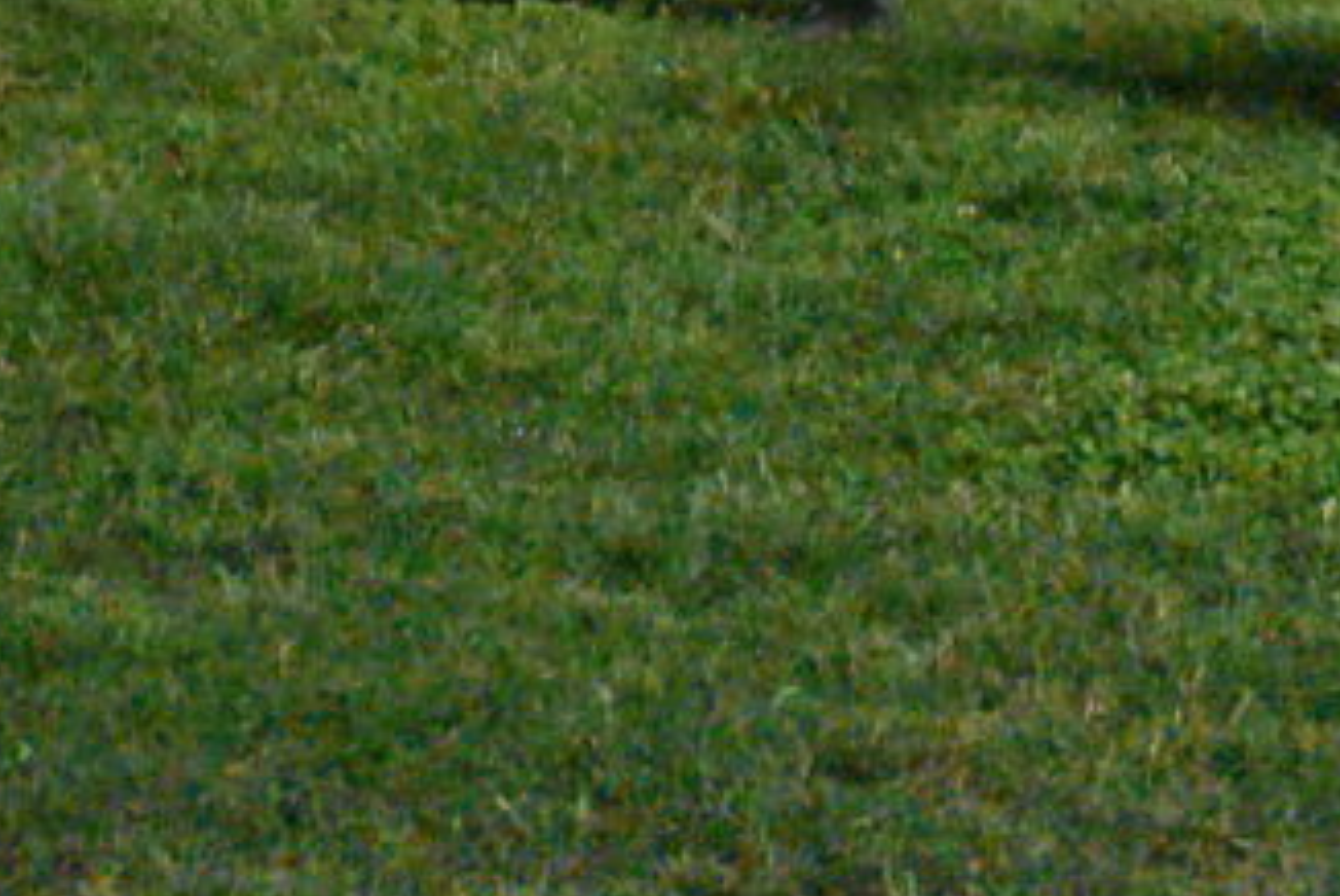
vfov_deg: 4.0
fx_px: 12629
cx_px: 1447
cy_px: -450
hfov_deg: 6.1
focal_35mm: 339
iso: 20000
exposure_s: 1/200
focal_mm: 72
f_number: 9
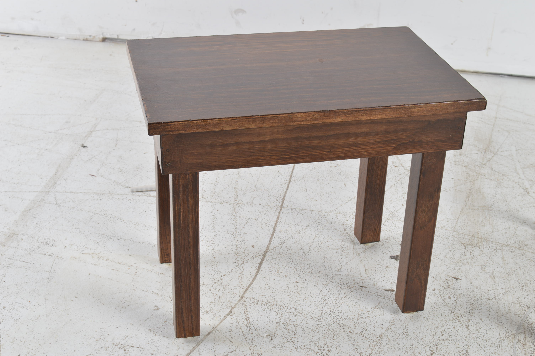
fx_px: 846
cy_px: 178
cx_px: 268
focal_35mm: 57
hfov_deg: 35.1
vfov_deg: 23.7
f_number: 11
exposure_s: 1/80
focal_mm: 38
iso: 100
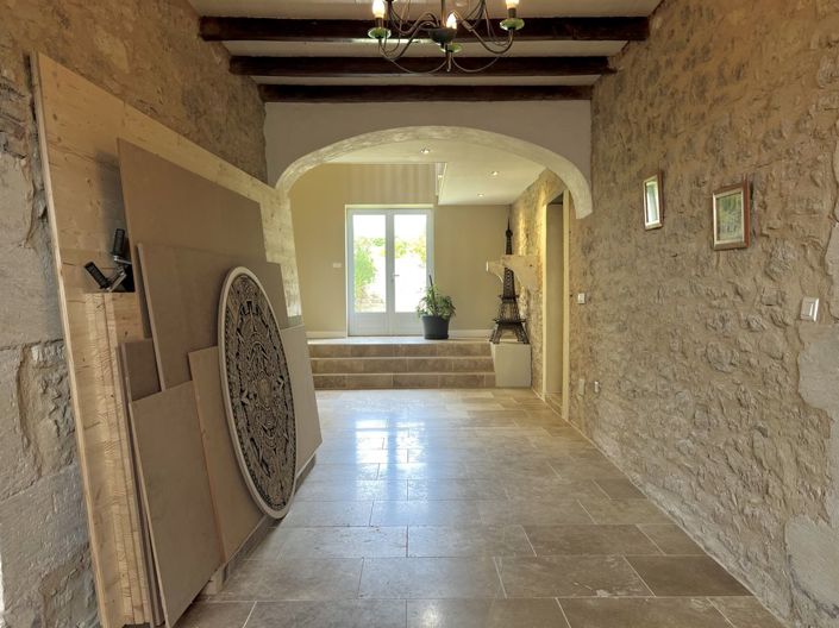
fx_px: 630
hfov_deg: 67.3
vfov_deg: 53.0
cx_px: 420
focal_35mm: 26
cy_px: 314
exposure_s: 1/100
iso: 40
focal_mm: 5.7
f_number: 1.5
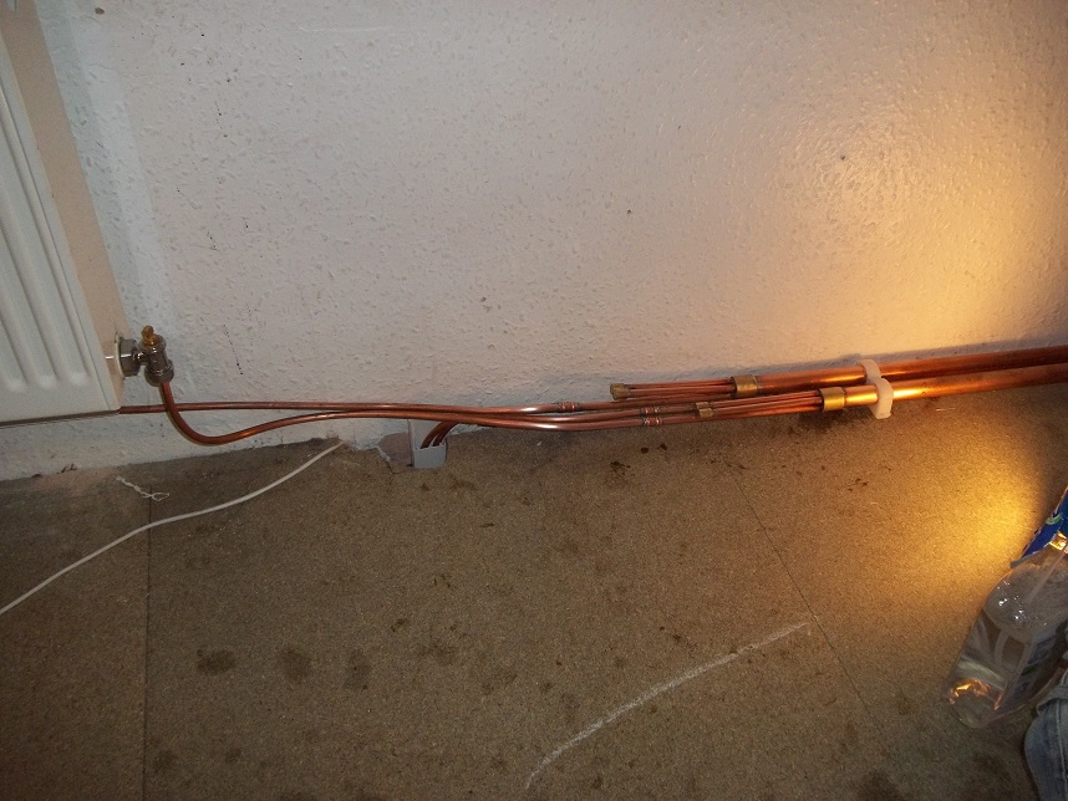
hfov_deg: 56.8
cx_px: 534
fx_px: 988
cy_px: 400
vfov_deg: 44.2
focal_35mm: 32
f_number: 2.9
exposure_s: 1/30
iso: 160
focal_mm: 5.7
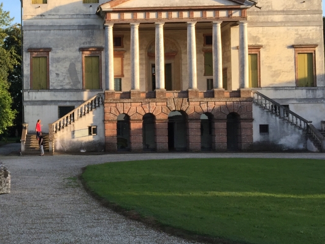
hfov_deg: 32.7
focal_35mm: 56
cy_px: 103
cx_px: 36
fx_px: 526
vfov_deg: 26.1
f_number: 2.2
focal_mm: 4.15
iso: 32
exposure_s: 1/565
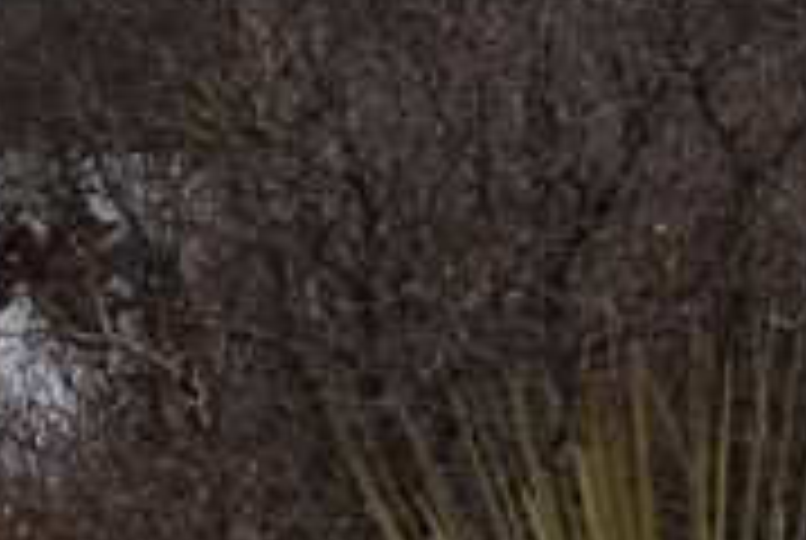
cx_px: 1301
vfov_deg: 6.4
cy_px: -950
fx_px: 4485
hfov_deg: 9.9
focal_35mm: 200
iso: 100
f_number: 9
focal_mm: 28
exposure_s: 1/500
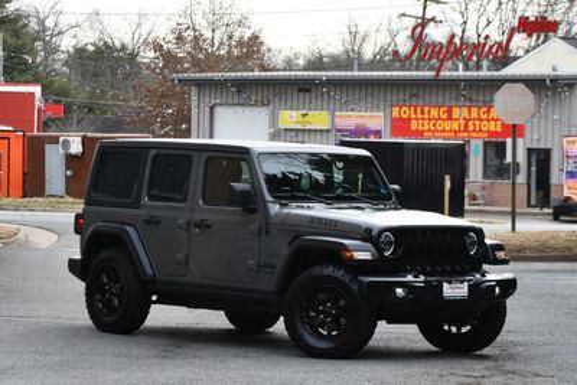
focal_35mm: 142
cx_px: 288
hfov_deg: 14.4
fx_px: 2277
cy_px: 192
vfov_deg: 9.7
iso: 200
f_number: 7.1
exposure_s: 1/250
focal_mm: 95
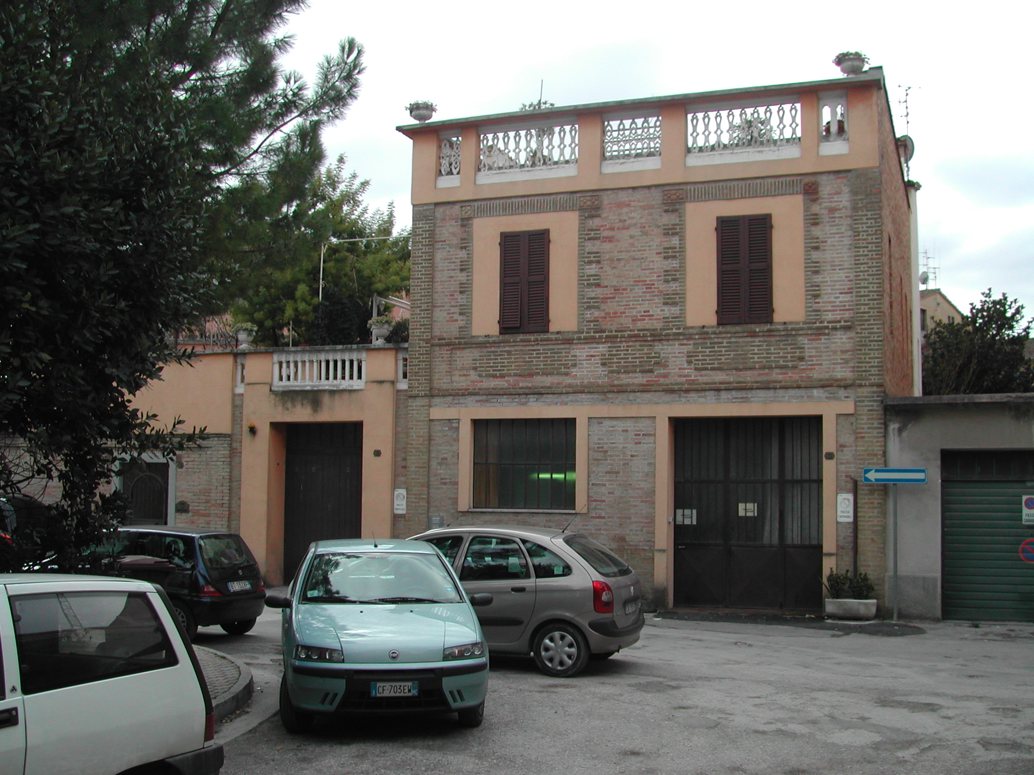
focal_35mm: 38
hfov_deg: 49.0
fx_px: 1135
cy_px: 388
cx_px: 517
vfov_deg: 37.7
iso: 100
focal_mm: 8
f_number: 2.8
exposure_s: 1/616
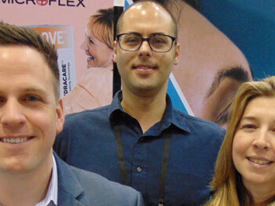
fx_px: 508
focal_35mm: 64
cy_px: 208
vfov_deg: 22.0
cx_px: 148
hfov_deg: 30.3
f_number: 3
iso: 250
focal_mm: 4.5
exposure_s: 1/40
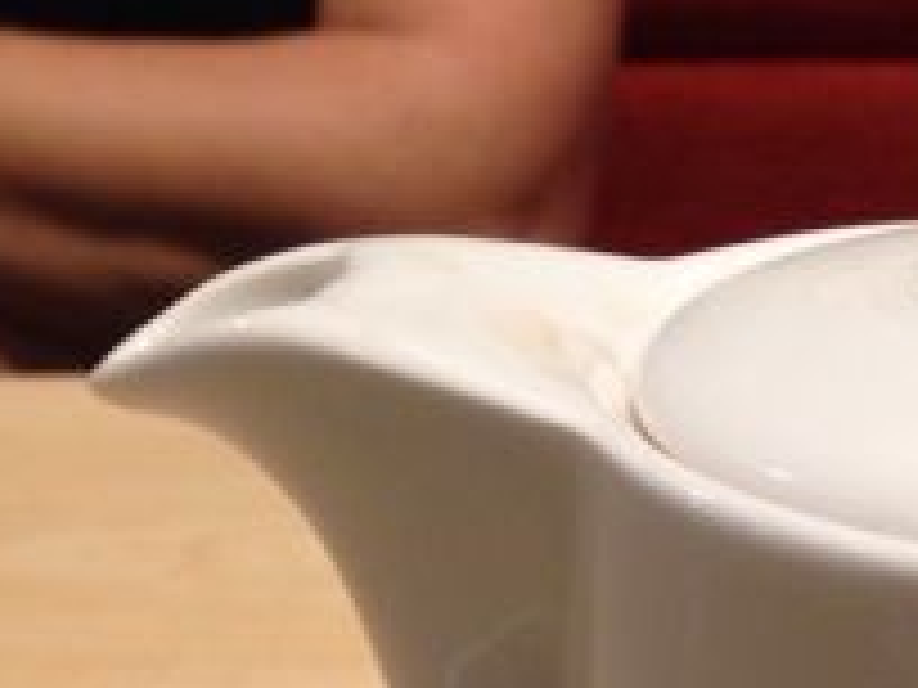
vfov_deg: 12.5
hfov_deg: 17.2
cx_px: 819
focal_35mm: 113
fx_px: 2997
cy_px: 1023
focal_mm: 4.12
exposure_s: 1/20
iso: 100
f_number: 2.4
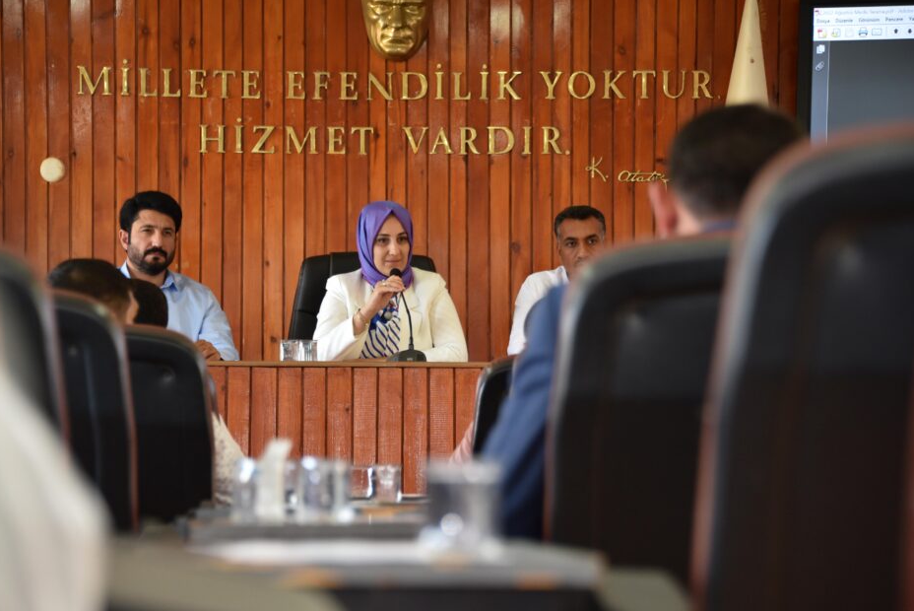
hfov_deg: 14.9
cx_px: 415
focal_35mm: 138
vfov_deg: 10.0
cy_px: 333
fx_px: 3506
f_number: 5.6
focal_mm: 125
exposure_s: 1/60
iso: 1400
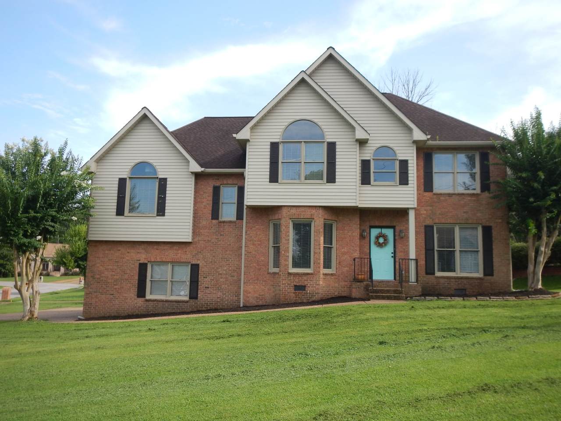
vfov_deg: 49.7
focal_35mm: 28
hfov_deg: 63.4
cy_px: 210
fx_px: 454
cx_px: 280
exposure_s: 1/400
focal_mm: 5
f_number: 3.9
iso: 125
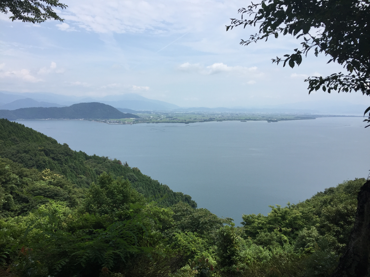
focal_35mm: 29
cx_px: 185
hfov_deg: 61.7
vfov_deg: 48.2
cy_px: 138
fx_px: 310
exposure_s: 1/2083
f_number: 2.2
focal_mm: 4.15
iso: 32
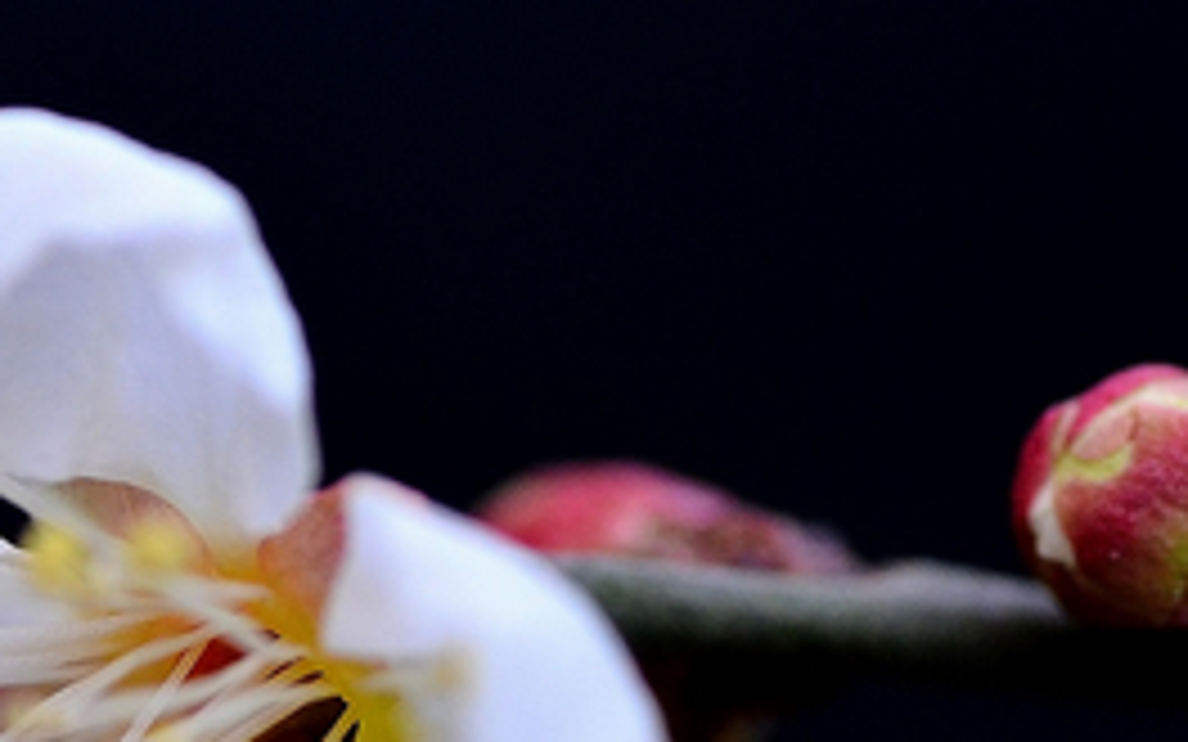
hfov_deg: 5.0
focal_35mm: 416
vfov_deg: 3.1
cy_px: 1043
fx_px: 13469
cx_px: 166
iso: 400
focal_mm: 90
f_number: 8
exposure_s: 1/500
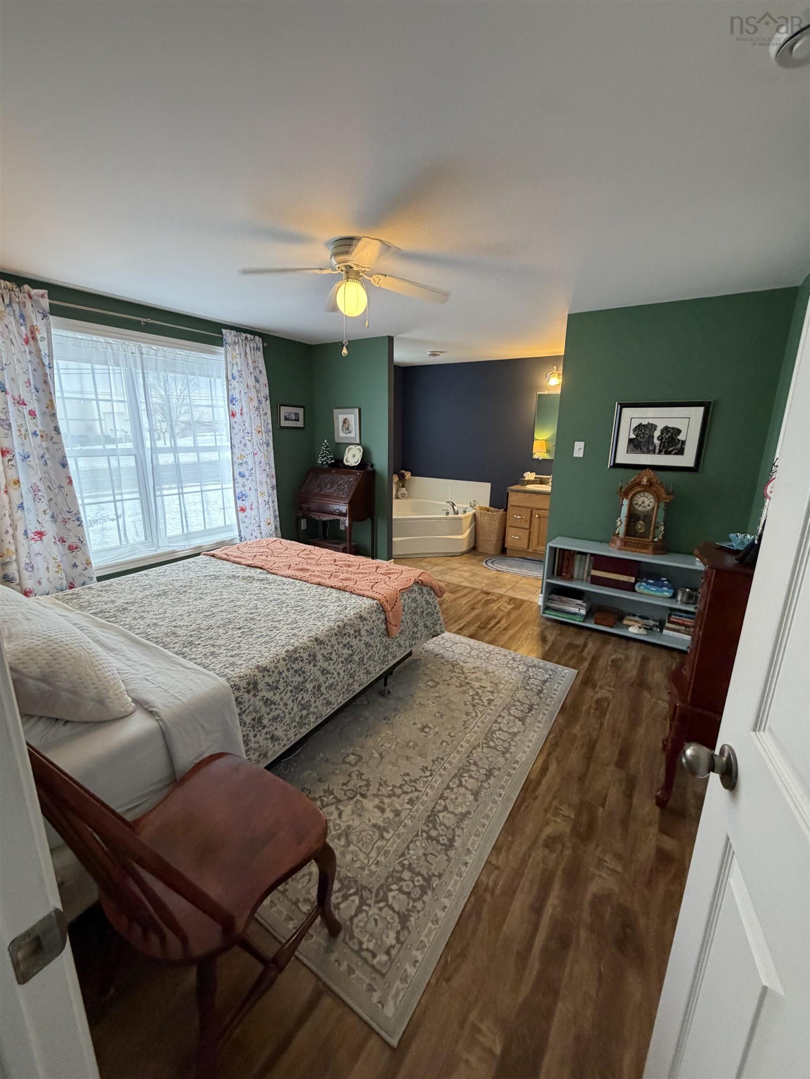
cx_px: 405
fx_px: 437
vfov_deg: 102.1
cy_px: 540
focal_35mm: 14
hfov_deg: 85.7
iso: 320
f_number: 2.2
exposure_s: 1/60
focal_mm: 2.22
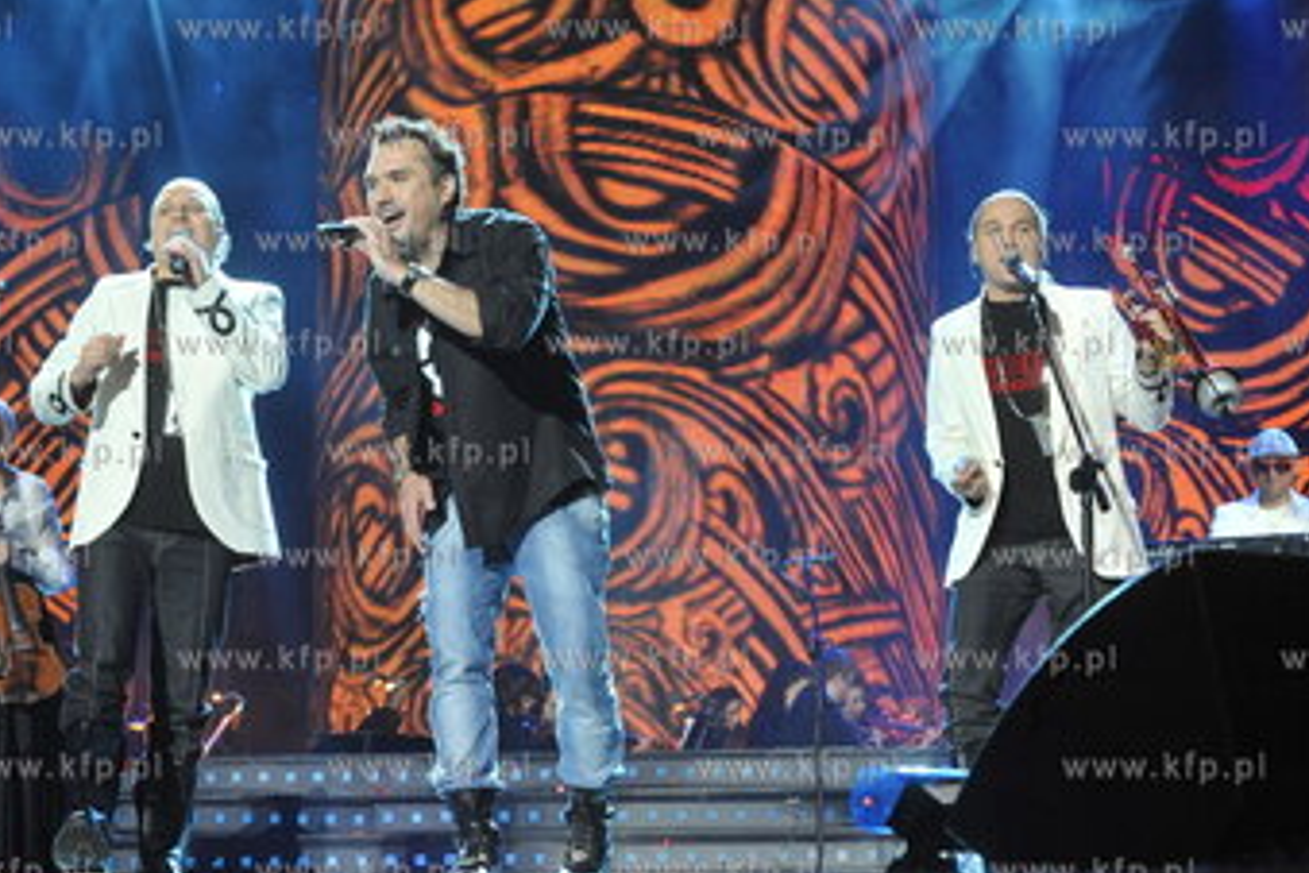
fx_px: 3345
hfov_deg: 22.1
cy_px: 502
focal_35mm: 92
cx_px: 564
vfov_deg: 14.9
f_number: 5.6
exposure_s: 1/200
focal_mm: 78
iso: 3200
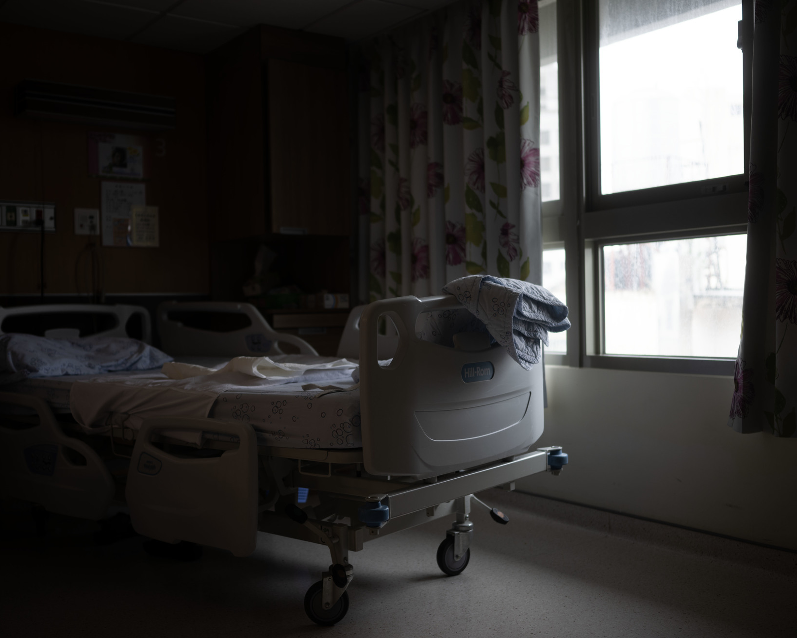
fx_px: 944
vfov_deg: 37.3
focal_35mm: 40
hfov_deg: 45.8
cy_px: 319
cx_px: 374
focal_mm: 35
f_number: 1.8
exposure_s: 1/100
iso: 64
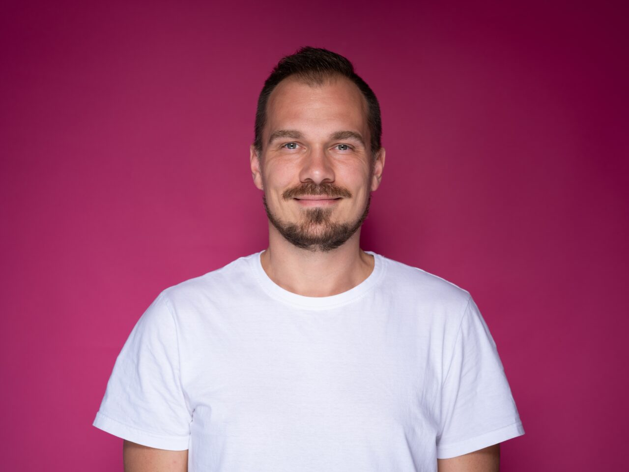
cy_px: 236
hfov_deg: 30.7
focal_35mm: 63
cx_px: 314
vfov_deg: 23.3
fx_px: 1145
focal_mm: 80
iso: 100
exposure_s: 1/100
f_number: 5
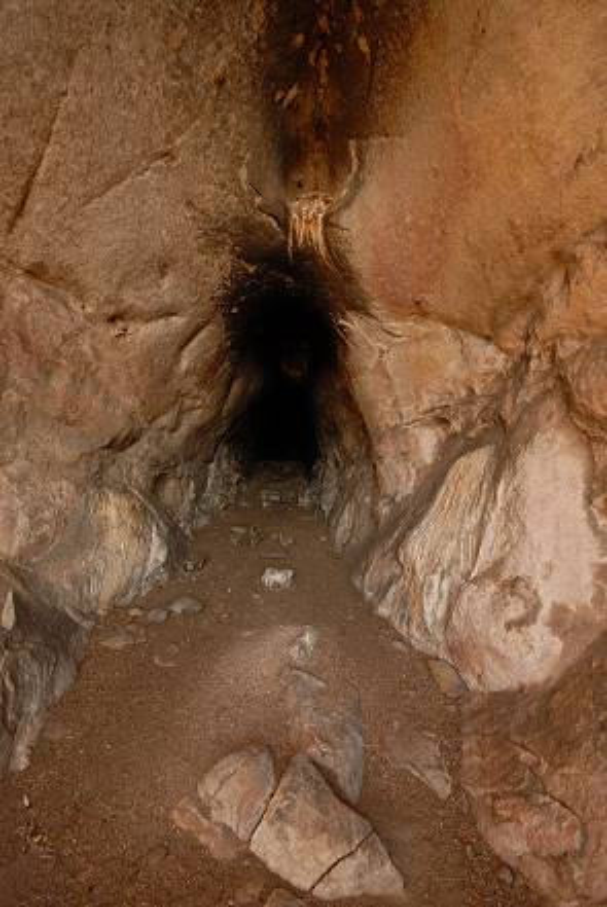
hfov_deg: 77.5
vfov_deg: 100.3
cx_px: 304
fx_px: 378
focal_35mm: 15
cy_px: 454
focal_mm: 10
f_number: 8
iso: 320
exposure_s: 1/25
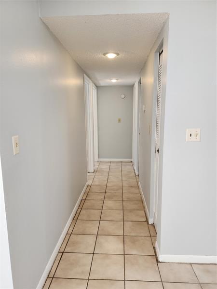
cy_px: 144
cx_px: 108
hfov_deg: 58.9
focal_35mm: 23
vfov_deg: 73.9
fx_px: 192
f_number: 1.8
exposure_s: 1/180
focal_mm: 6.4
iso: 200
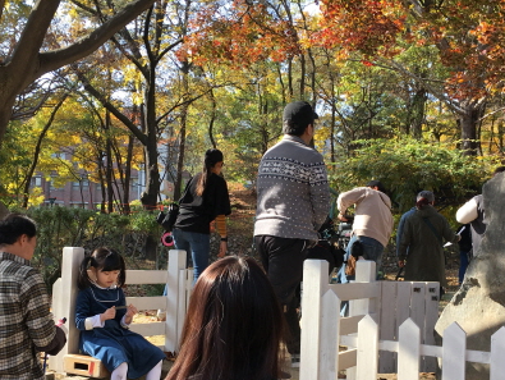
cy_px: 247
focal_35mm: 44
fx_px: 642
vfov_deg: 32.7
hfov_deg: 42.9
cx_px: 245
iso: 25
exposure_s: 1/270
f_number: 2.2
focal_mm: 4.15
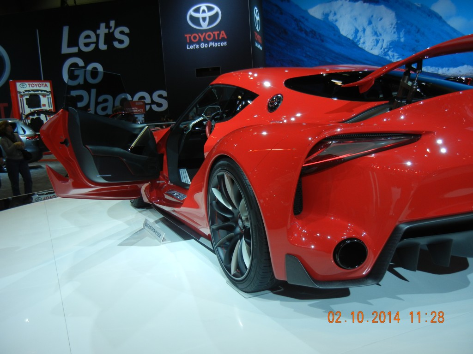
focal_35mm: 34
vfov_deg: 41.8
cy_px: 177
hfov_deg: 54.0
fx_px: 465
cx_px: 236
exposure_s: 1/137
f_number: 3.6
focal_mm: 6.2
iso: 160
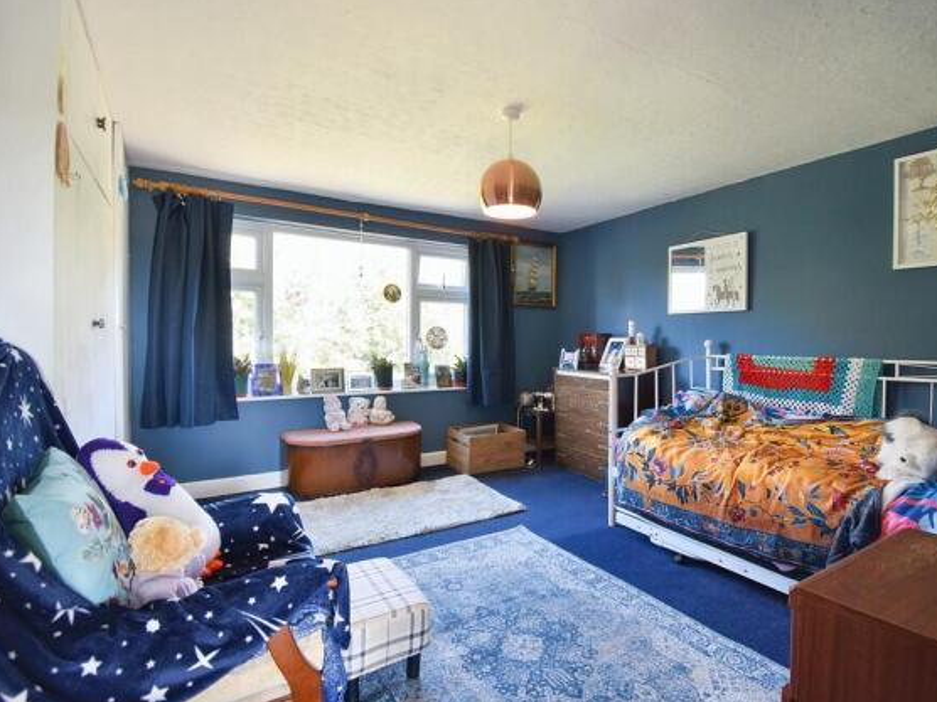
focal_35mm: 17
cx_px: 517
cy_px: 358
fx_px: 460
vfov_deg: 74.7
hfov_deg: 90.7
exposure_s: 1/15
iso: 180
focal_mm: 10
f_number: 4.5
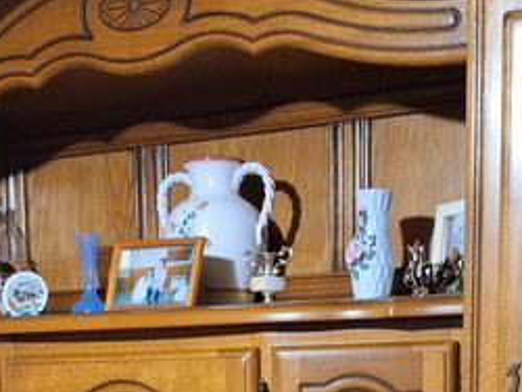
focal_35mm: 92
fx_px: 1389
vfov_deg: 14.6
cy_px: 642
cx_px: 284
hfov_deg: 21.3
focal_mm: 5.54
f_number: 1.8
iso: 400
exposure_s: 1/25
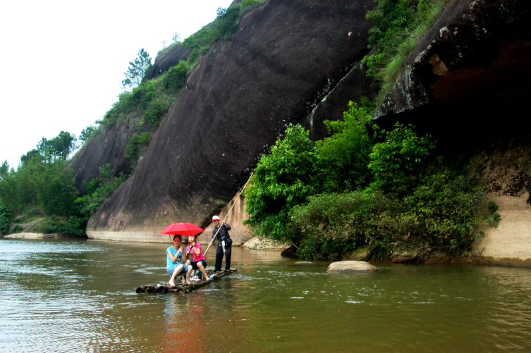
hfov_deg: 53.2
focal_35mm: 36
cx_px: 266
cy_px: 176
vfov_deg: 36.8
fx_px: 531
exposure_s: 1/125
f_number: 8
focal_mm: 24
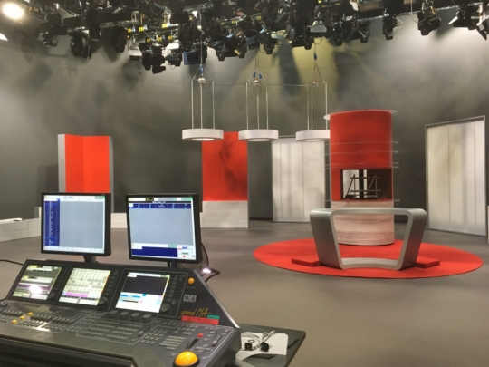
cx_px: 244
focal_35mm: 29
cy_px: 184
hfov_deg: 61.7
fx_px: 410
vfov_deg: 48.2
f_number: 2.2
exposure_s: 1/33
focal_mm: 4.15
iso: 250
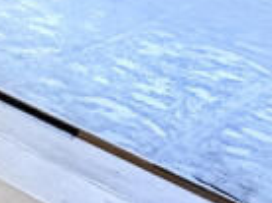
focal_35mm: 104
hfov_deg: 10.5
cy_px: -361
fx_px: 816
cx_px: -609
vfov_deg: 10.8
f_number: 2.2
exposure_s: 1/100
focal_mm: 2.22
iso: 250
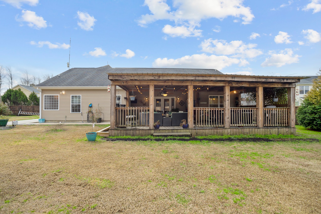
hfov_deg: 93.3
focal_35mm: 17
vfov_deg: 70.4
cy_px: 107
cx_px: 160
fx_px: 152
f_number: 8
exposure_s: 1/160
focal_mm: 17
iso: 200
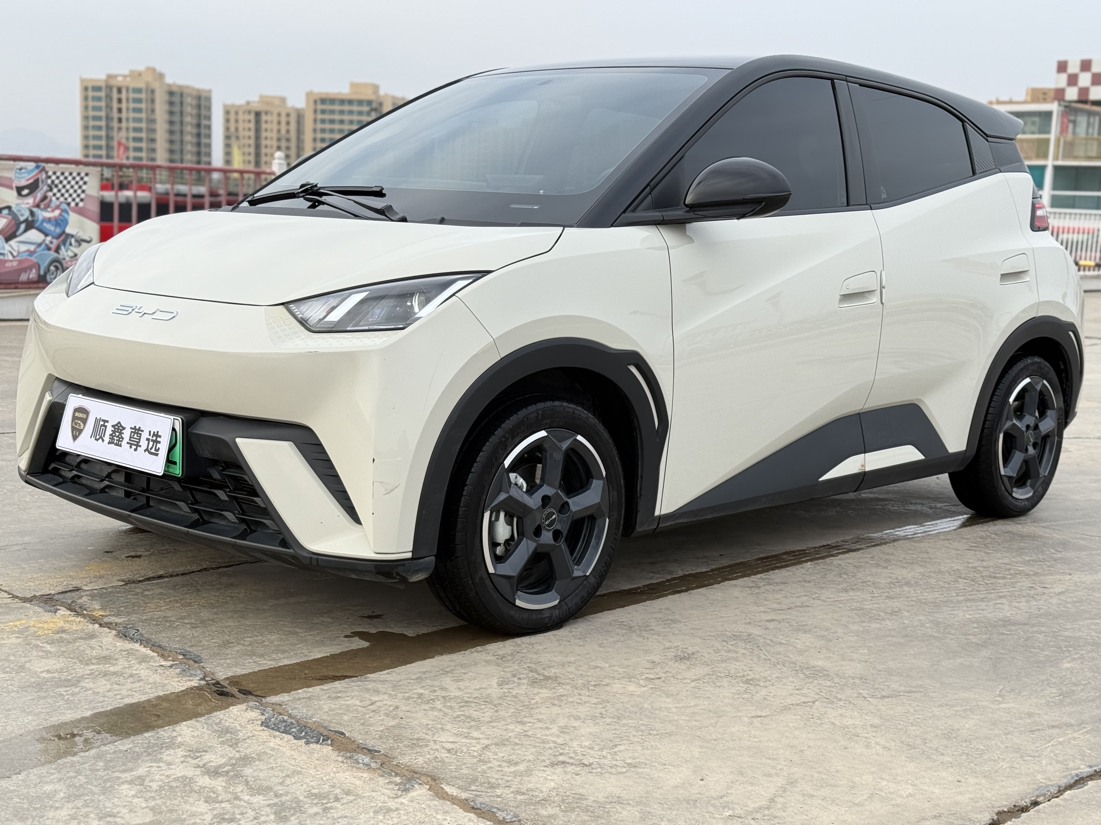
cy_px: 412
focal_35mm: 48
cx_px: 550
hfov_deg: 39.7
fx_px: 1527
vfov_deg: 30.3
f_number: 1.78
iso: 100
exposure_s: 1/786
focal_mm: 6.76
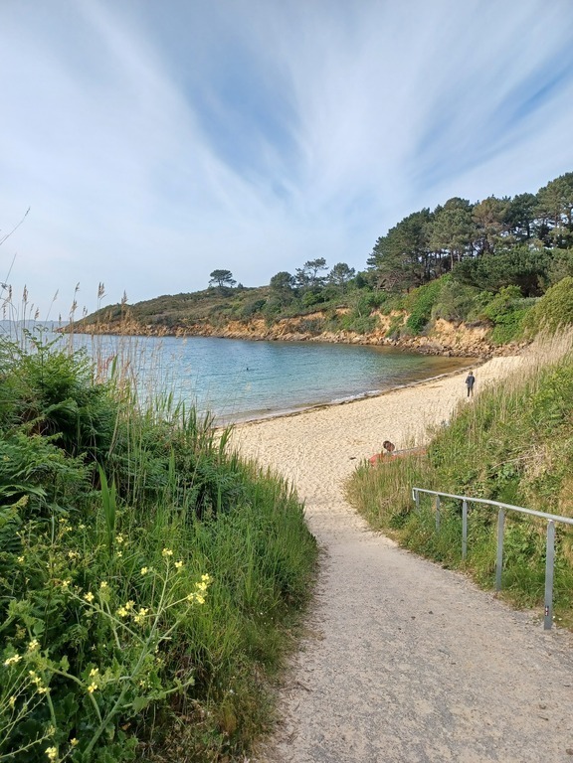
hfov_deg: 54.9
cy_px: 382
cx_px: 286
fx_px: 552
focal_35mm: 25
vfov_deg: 69.4
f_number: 1.8
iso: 32
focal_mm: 4.6
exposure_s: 1/331
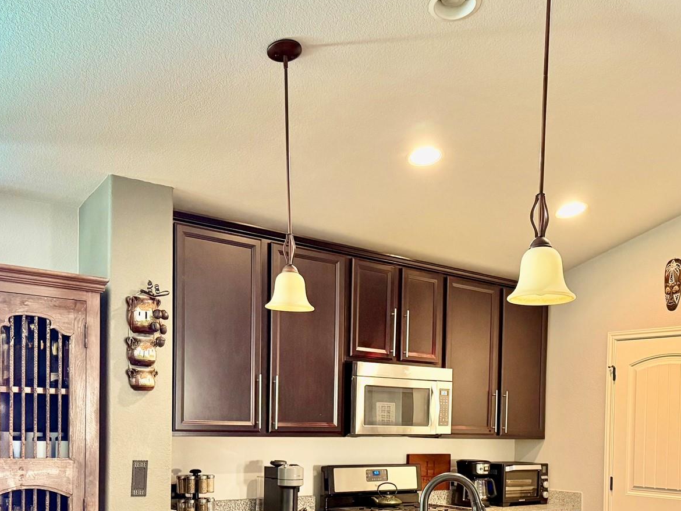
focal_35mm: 42
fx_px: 826
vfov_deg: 33.1
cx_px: 444
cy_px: 432
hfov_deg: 44.3
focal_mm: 6.76
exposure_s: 1/60
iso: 500
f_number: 1.78
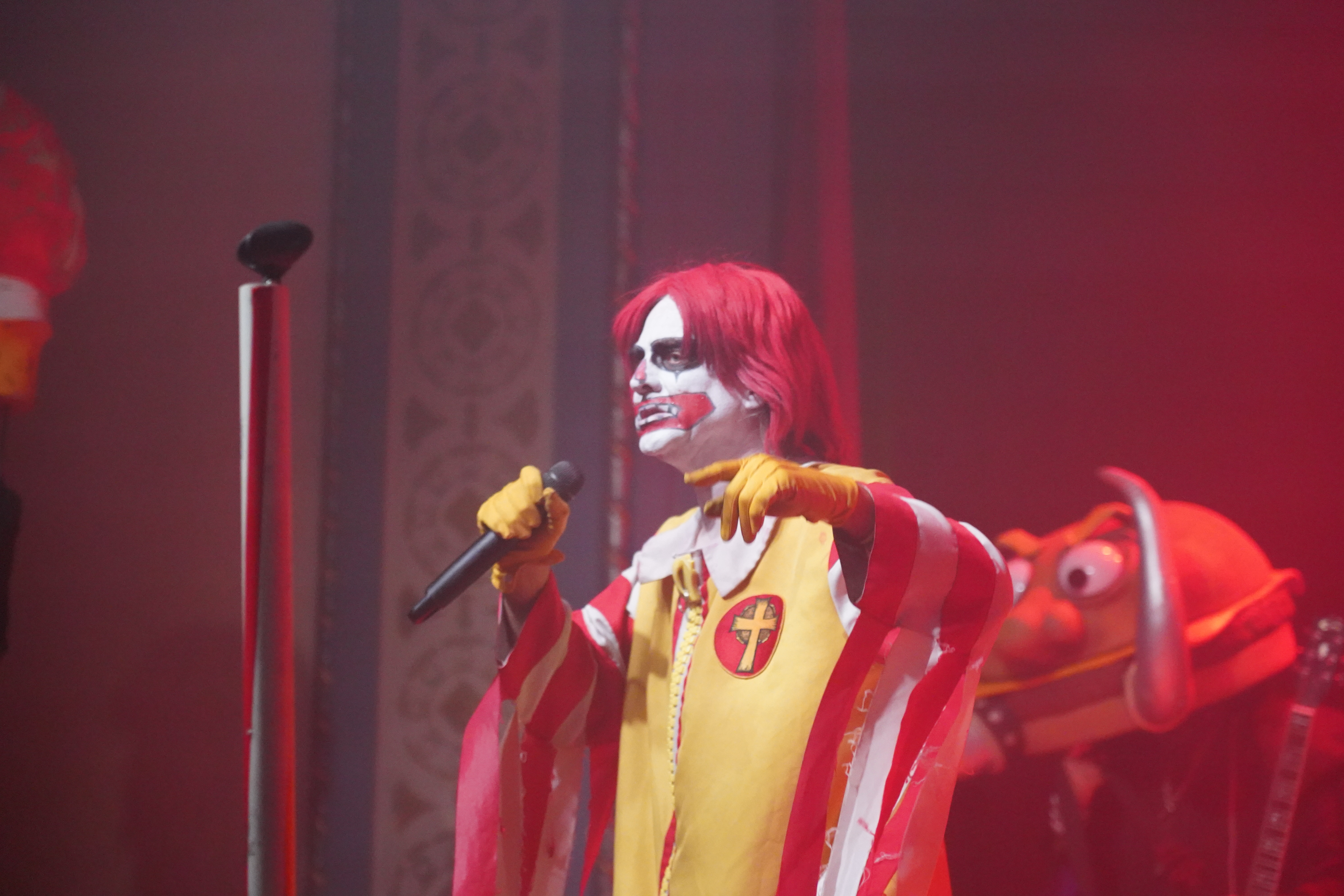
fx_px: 3920
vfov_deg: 13.0
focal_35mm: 105
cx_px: 672
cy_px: 448
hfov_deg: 19.5
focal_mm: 105
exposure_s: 1/160
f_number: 4
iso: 12800
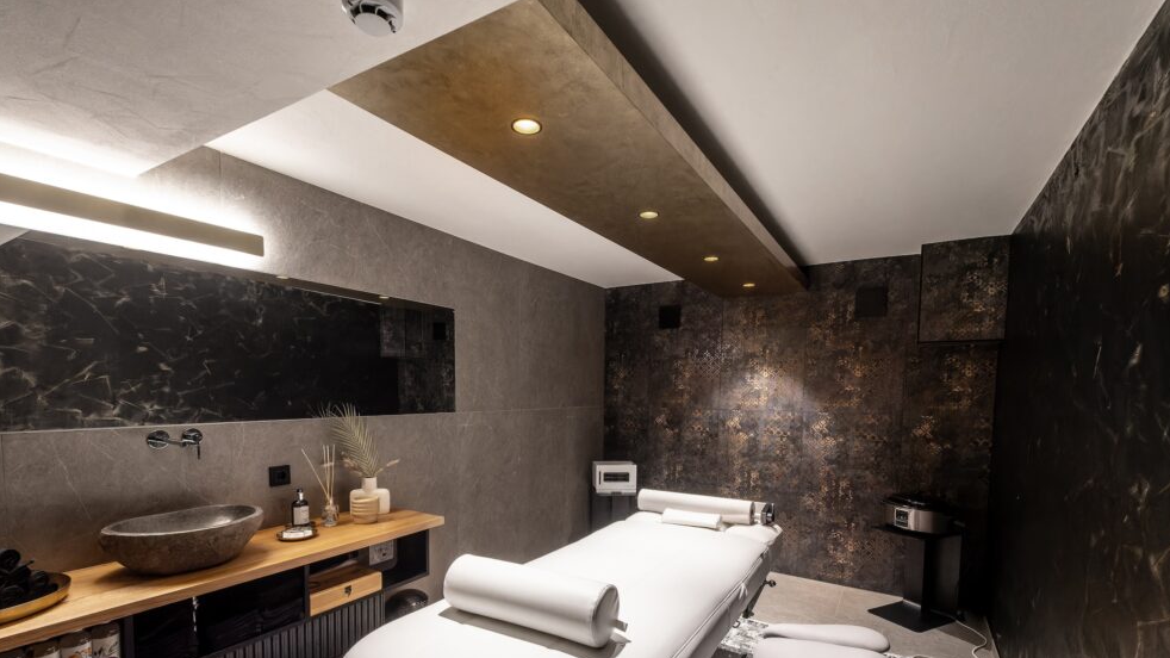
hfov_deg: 99.4
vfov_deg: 64.7
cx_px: 591
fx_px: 496
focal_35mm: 16
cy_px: 457
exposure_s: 1/125
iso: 5000
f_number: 5.6
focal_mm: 7
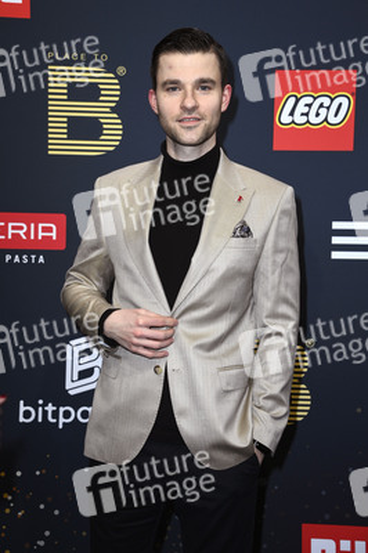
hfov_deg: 20.0
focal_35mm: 68
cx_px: 184
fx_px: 1044
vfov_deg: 29.7
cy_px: 276
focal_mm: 68
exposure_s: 1/250
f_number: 5.6
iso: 320
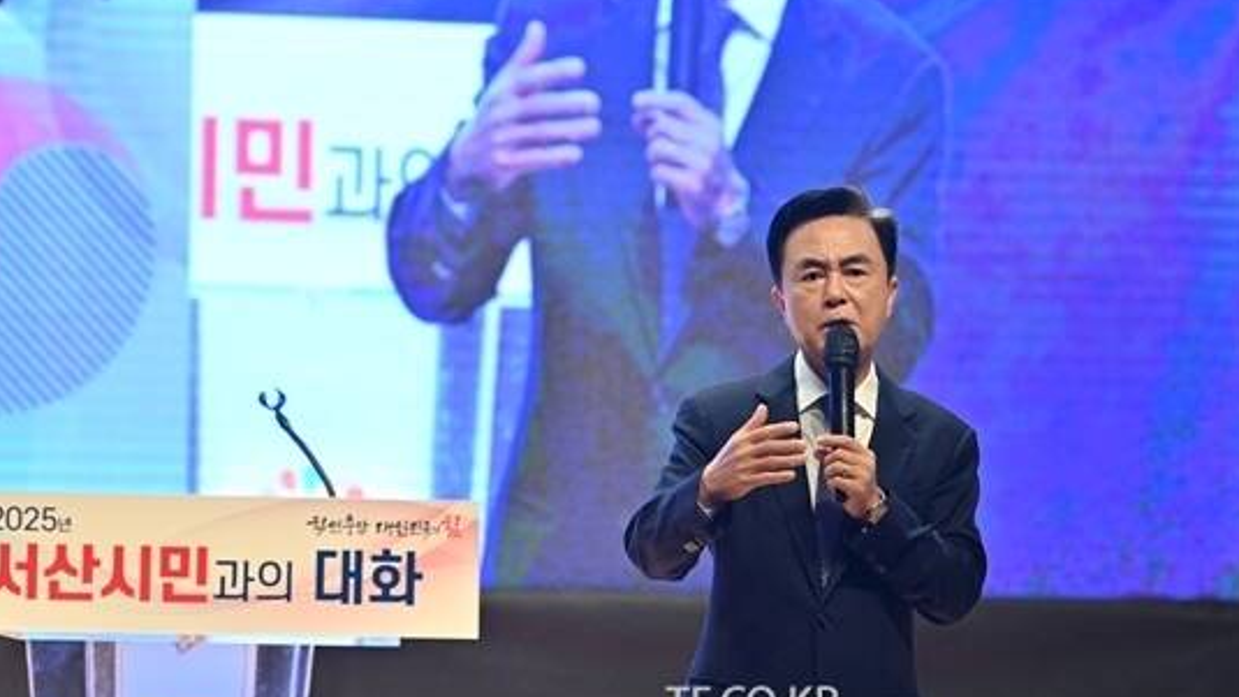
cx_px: 584
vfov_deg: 5.7
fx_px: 6998
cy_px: 367
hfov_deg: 10.1
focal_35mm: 213
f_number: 5
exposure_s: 1/200
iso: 1000
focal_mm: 170
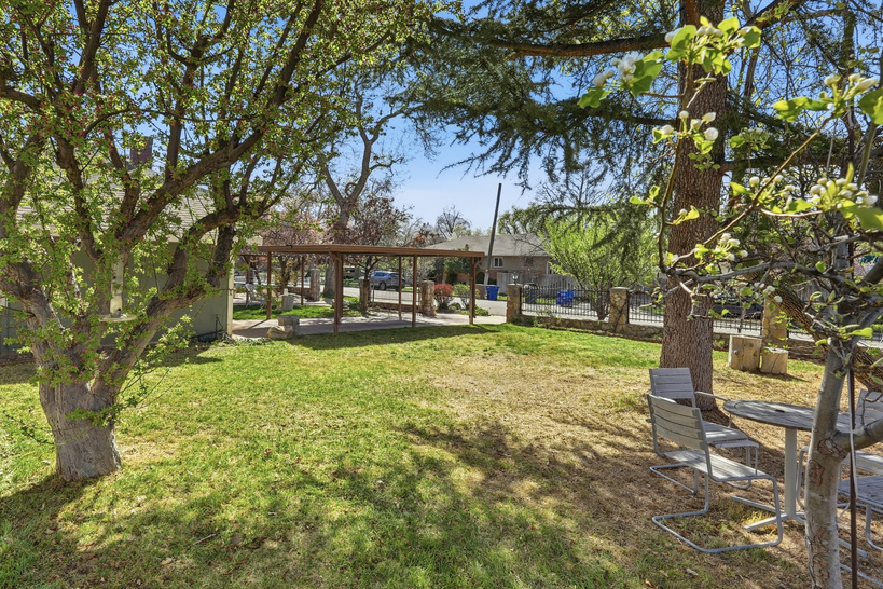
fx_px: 491
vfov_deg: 61.8
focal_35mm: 20
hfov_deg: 83.4
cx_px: 376
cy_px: 265
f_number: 9
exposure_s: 1/5000
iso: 250
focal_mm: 16
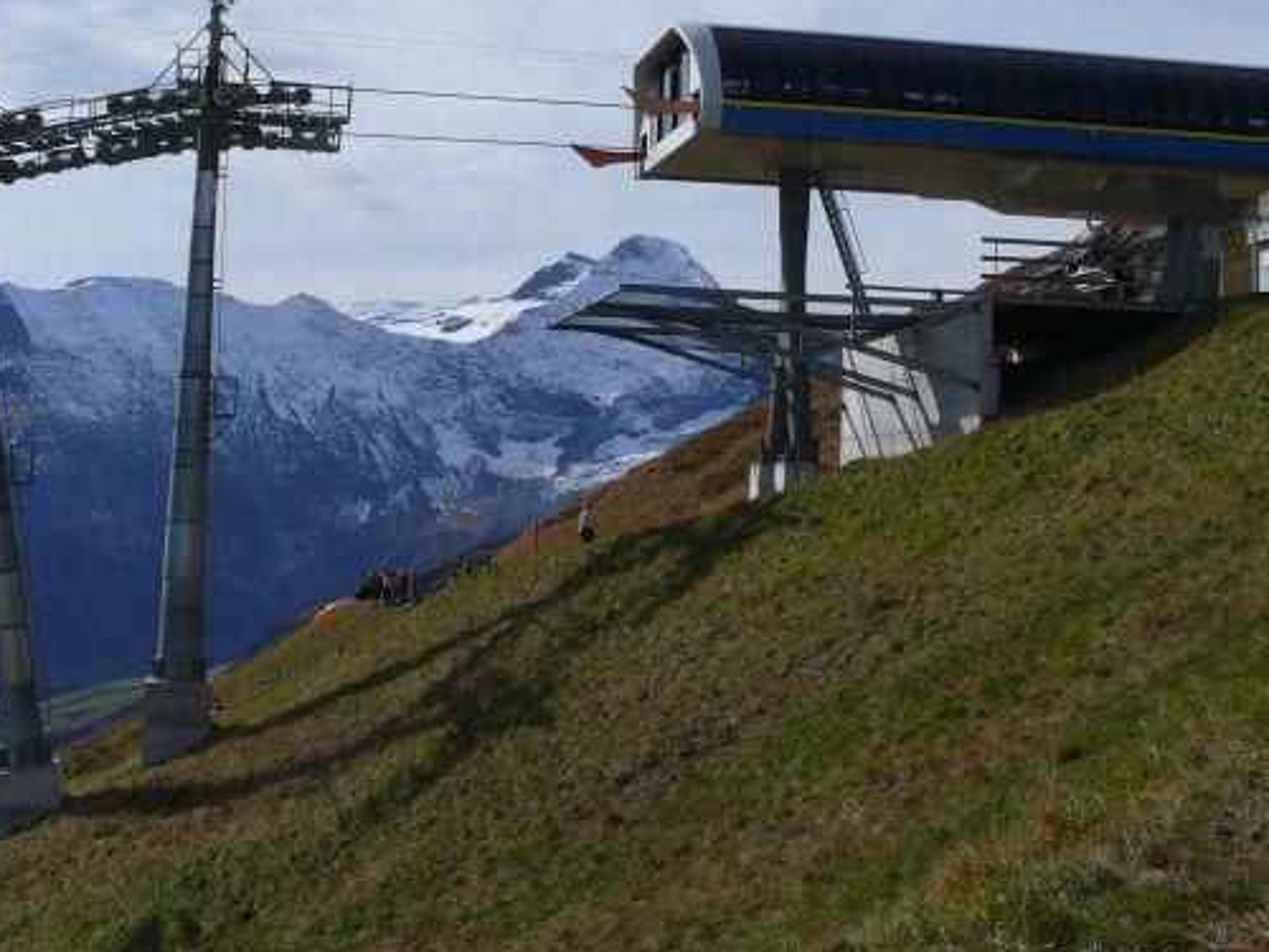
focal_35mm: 56
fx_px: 2053
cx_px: 497
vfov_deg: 25.8
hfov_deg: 34.2
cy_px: 261
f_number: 8
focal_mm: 7.4
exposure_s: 1/640
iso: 100
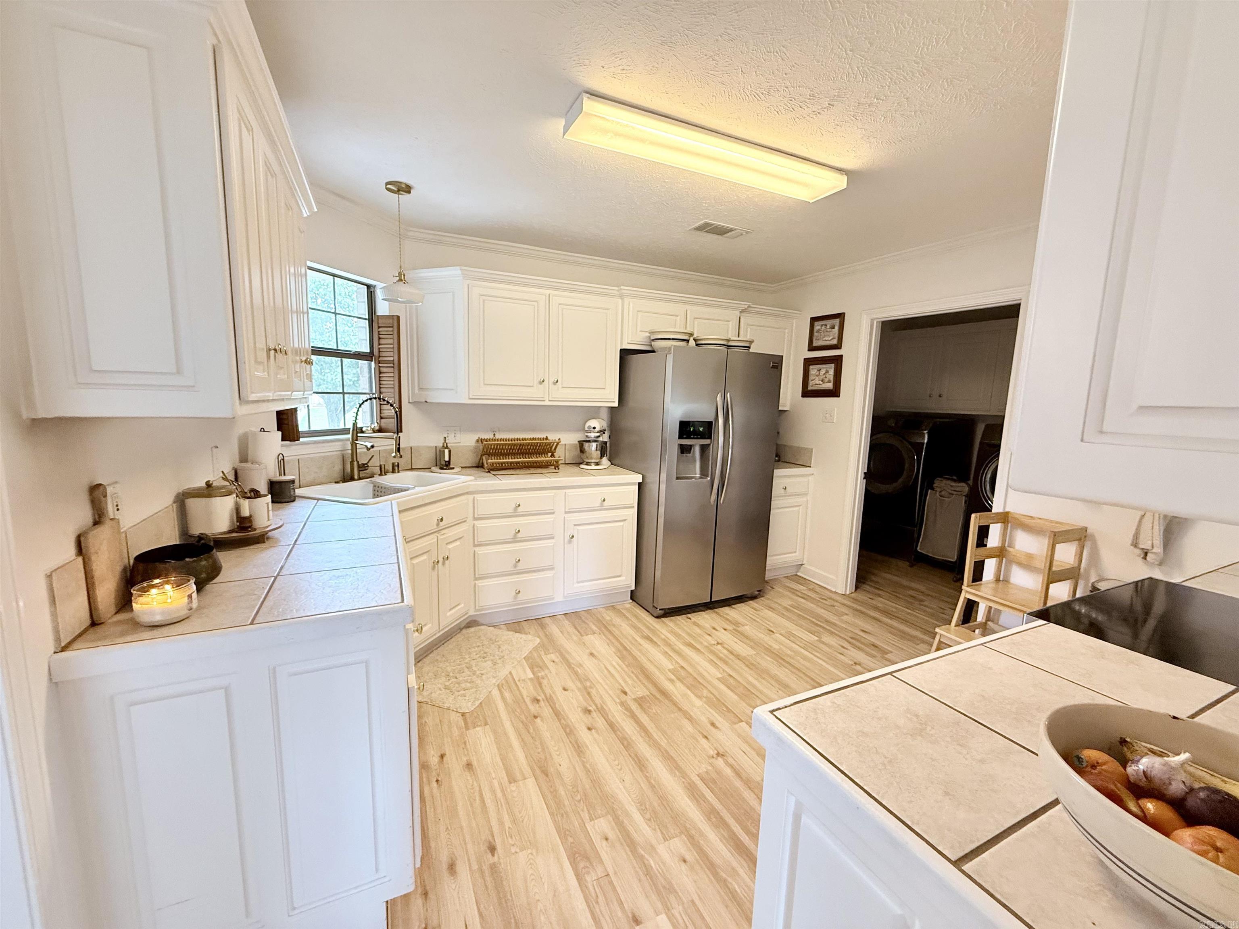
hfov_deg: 102.1
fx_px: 501
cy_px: 464
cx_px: 620
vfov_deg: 85.7
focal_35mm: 14
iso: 320
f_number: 2.2
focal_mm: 2.22
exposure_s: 1/120
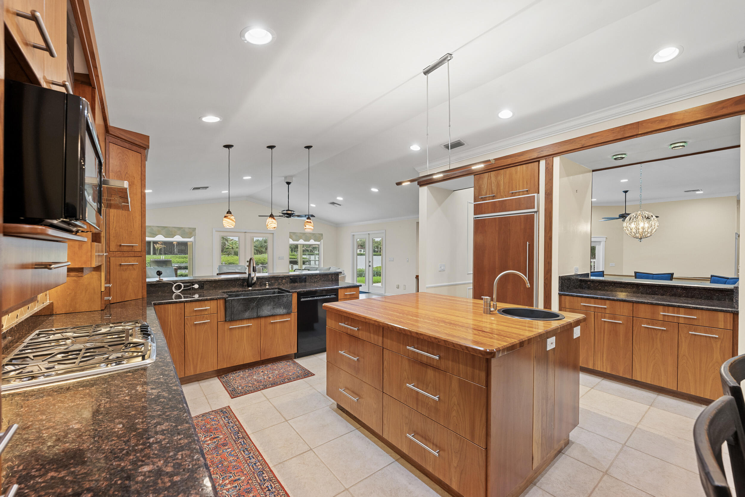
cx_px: 372
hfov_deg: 104.3
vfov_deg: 81.2
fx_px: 290
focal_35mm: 14
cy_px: 248
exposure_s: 1/5
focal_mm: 14
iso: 500
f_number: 7.1
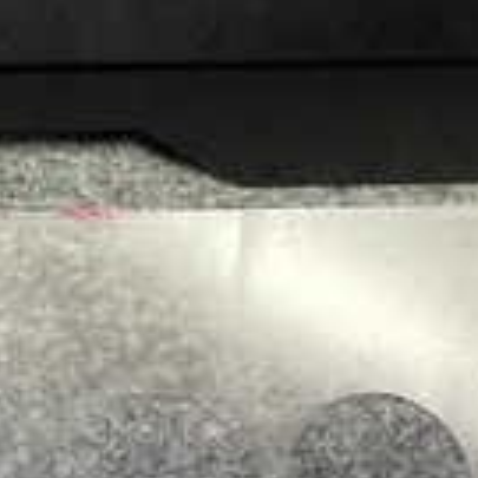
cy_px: -191
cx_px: -152
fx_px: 2297
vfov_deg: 11.5
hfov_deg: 11.6
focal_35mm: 147
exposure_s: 1/60
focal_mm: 3.99
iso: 200
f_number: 1.8
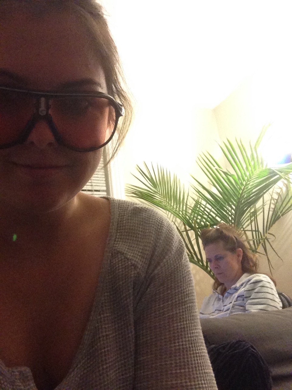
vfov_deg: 52.6
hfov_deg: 40.7
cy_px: 195
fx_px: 394
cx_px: 146
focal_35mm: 35
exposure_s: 1/17
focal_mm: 2.18
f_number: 2.4
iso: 250
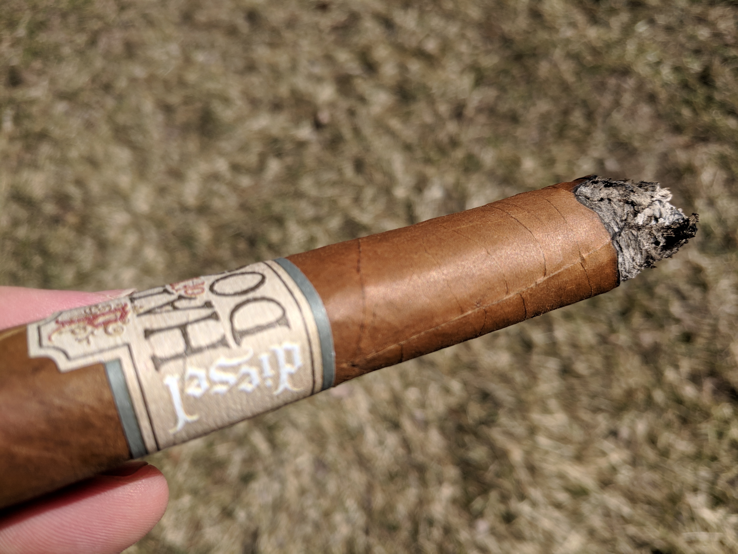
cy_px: 277
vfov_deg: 53.1
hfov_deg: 67.3
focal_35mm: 26
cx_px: 369
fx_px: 554
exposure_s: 1/1938
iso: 45
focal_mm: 4.67
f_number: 2
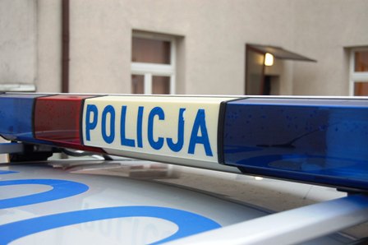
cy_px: 122
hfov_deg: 38.9
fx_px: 521
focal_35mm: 51
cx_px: 184
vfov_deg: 26.4
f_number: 5
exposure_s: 1/80
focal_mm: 34
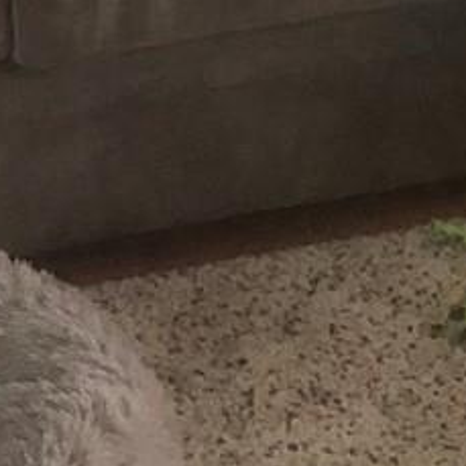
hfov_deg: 7.9
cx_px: -57
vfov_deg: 7.9
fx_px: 3366
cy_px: -67
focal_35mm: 221
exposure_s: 1/5
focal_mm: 4
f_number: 1.8
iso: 100
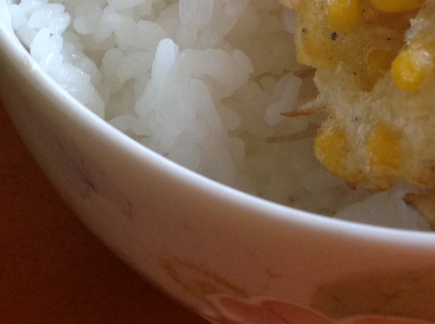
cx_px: 234
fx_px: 1179
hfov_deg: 20.9
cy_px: 8
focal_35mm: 94
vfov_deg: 15.4
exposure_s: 1/15
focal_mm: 4.28
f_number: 2.4
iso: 100
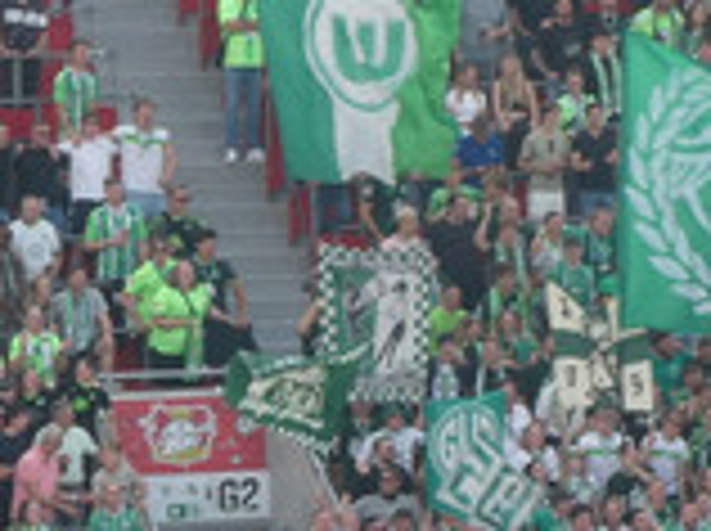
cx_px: 468
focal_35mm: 698
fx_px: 14315
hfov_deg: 2.8
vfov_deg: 2.1
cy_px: 180
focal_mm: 30.9
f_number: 5.6
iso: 100
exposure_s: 1/80
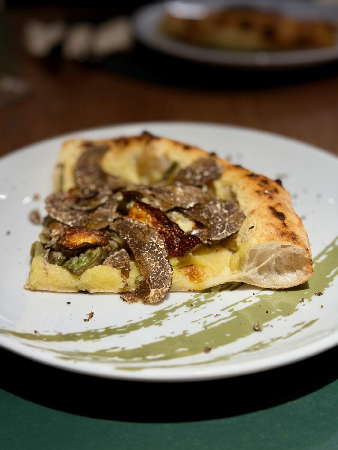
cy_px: 225
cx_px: 169
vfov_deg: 39.7
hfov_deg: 30.3
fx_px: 625
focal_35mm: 48
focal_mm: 6.76
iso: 50
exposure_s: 1/121
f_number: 1.78
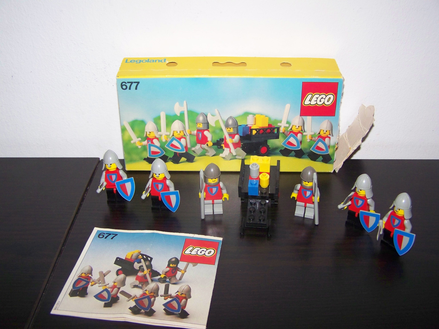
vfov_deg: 37.7
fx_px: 482
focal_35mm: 38
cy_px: 164
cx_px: 220
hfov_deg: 49.0
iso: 200
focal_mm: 6.3
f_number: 2.8
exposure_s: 1/30
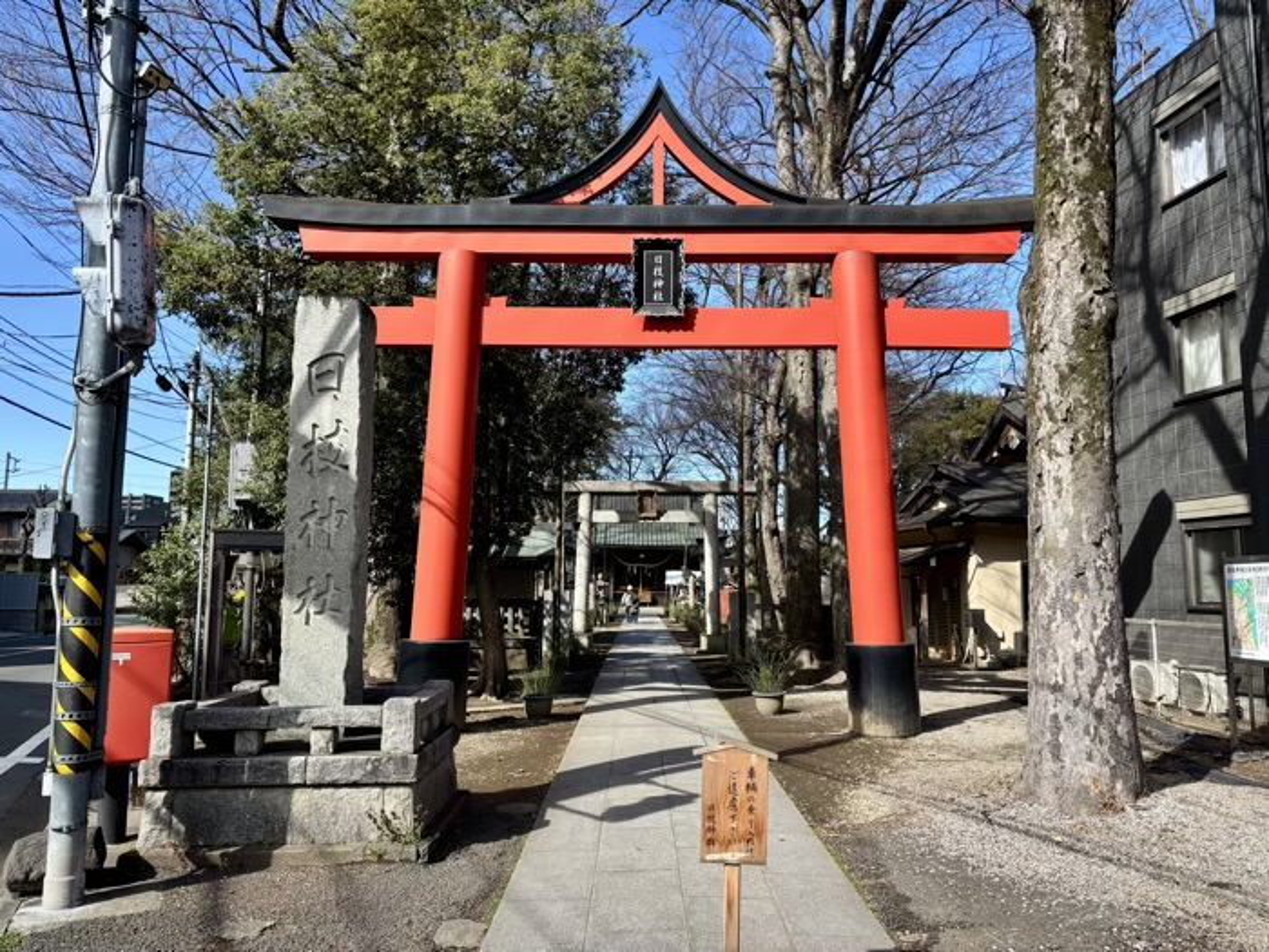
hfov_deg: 67.3
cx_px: 634
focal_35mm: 26
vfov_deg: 53.1
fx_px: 953
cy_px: 476
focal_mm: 5.96
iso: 50
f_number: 1.6
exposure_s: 1/1590
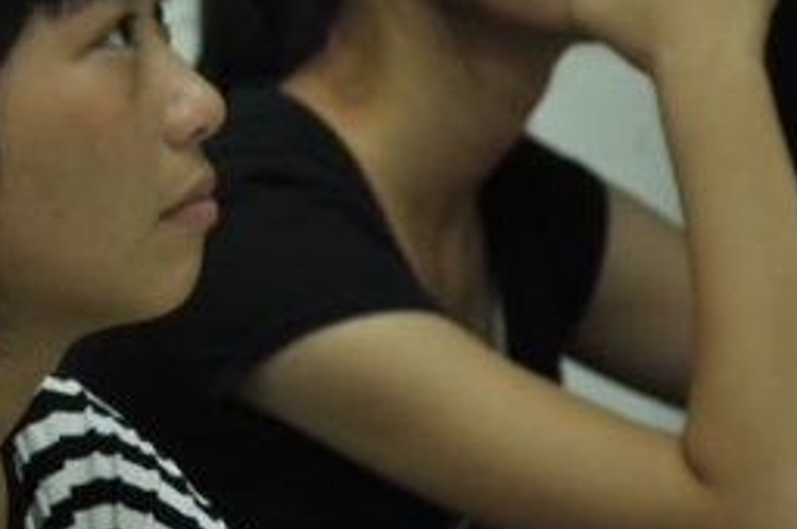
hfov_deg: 3.8
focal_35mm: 545
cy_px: 159
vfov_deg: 2.5
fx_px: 12058
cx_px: -12
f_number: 5.6
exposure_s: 1/25
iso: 800
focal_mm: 135
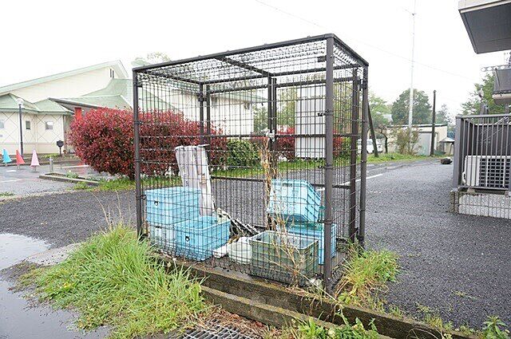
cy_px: 170
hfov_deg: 73.8
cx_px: 256
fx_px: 340
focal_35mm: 24
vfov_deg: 53.0
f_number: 4
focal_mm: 16
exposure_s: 1/60
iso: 320
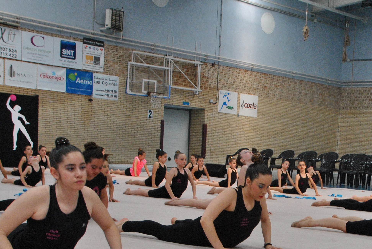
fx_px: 776
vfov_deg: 18.0
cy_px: 216
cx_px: 313
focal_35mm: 75
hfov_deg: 26.3
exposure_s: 1/160
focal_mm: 25
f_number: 6.3
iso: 800
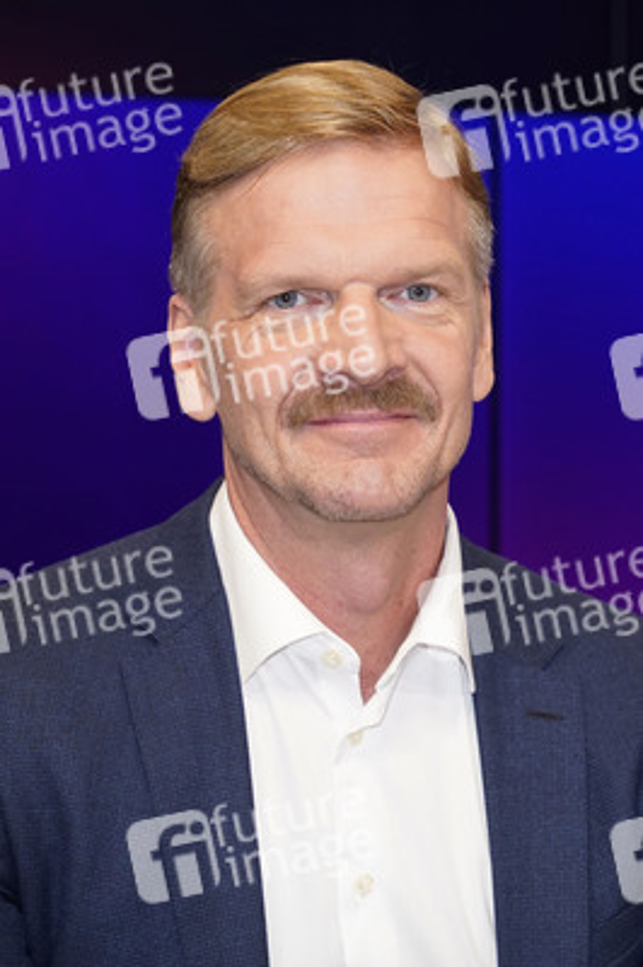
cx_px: 322
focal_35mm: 87
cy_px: 484
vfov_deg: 23.4
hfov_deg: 15.7
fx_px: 2335
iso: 2000
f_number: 5.6
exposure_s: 1/160
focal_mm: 87
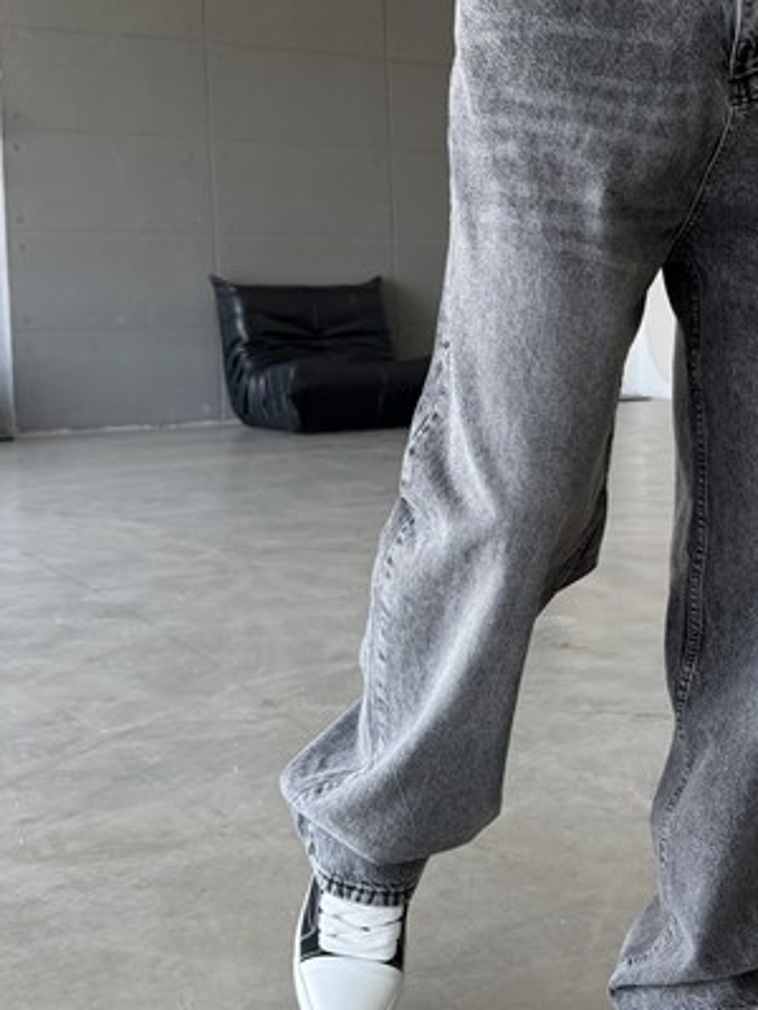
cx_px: 652
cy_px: 404
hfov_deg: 29.3
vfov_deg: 39.5
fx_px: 1401
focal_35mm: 48
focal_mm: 6.76
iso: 125
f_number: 1.78
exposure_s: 1/121
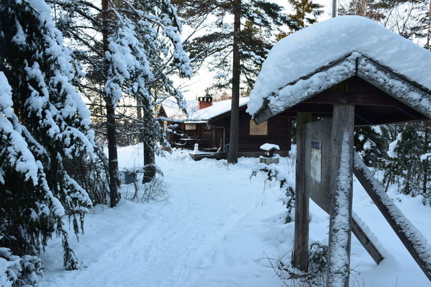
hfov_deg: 55.1
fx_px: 413
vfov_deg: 38.4
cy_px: 144
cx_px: 216
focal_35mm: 34
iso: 400
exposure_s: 1/60
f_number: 8
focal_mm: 23
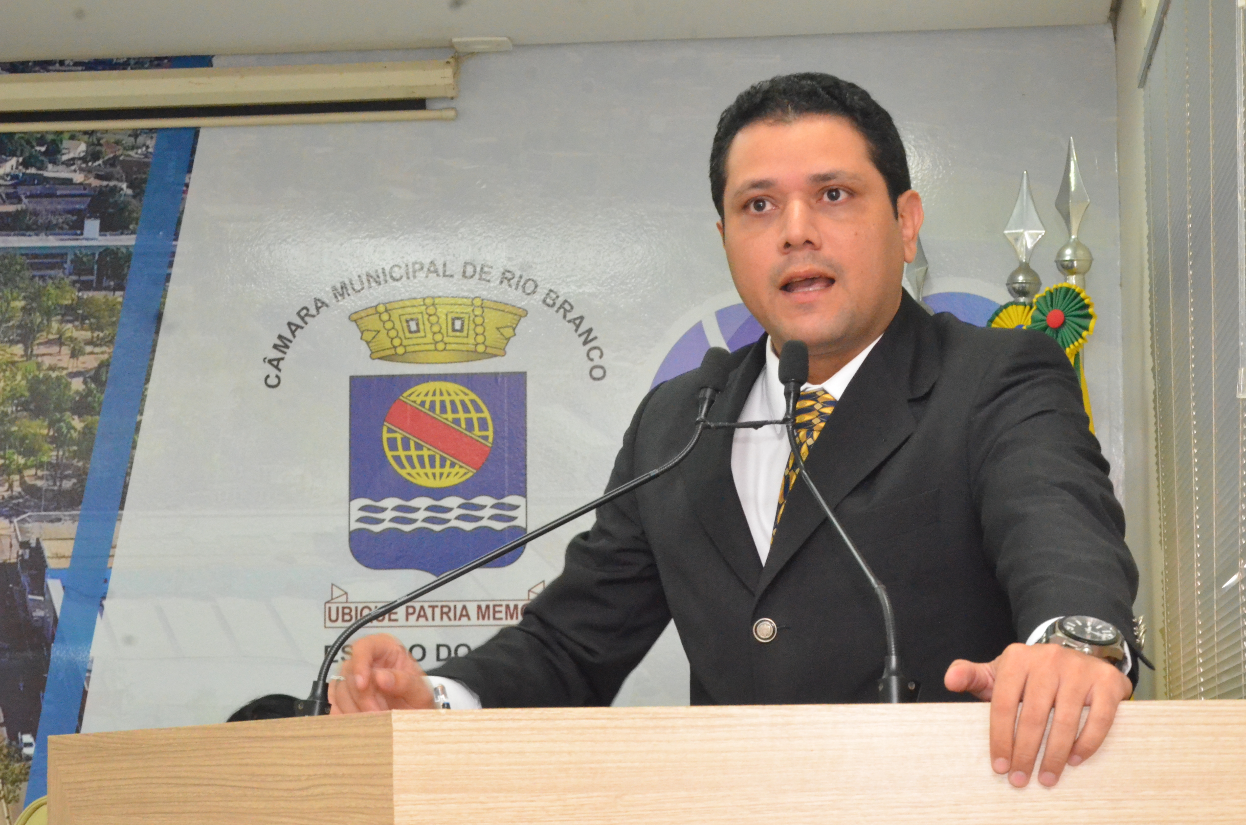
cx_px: 623
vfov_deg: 14.6
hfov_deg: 22.0
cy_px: 412
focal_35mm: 93
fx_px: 3212
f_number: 11
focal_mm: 62
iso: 6400
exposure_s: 1/60
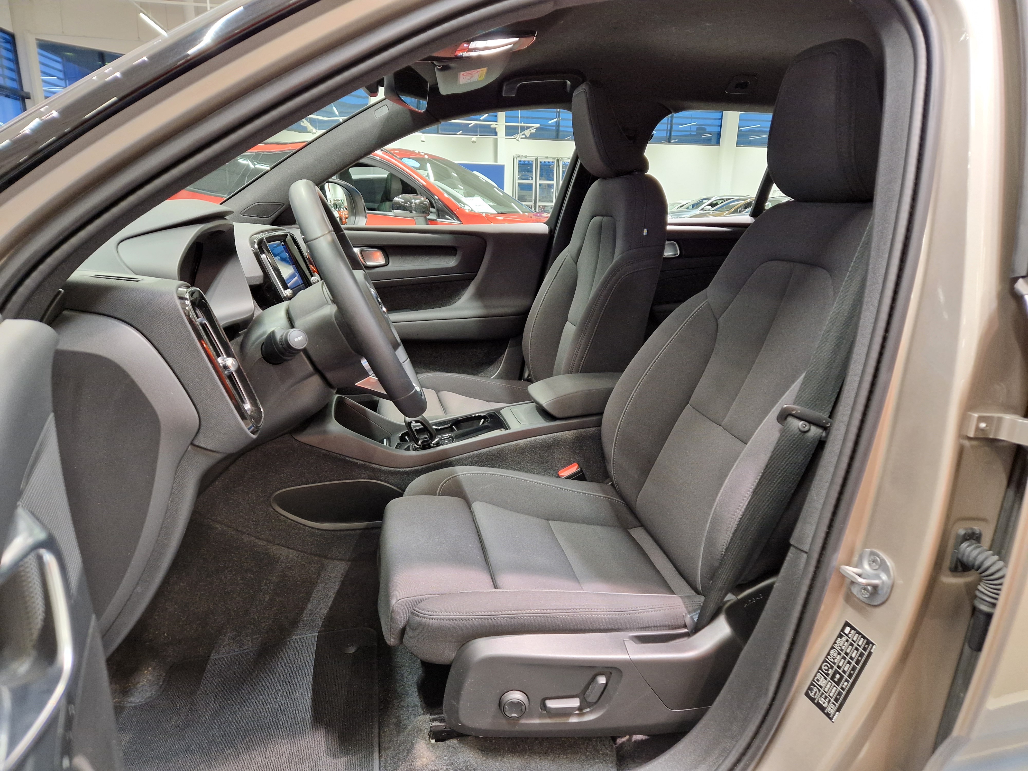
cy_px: 386
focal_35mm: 23
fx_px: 683
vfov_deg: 58.9
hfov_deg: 73.9
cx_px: 514
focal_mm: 5.4
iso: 500
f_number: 1.8
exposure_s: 1/50
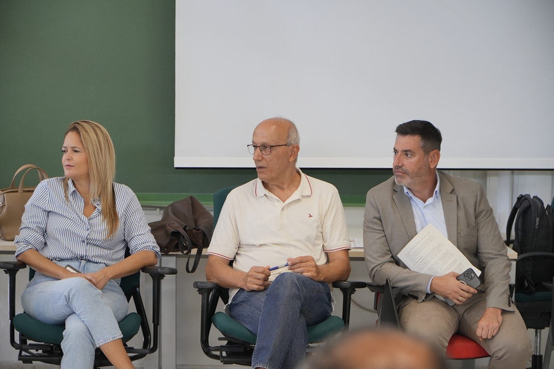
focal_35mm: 109
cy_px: 184
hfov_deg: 18.8
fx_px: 1677
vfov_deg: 12.6
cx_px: 277
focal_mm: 73
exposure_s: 1/200
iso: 800
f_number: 4
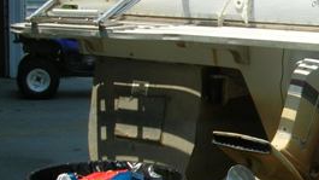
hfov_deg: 21.8
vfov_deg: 13.1
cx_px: 358
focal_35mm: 92
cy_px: 132
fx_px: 778
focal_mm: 5.8
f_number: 5.6
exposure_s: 1/266
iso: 50
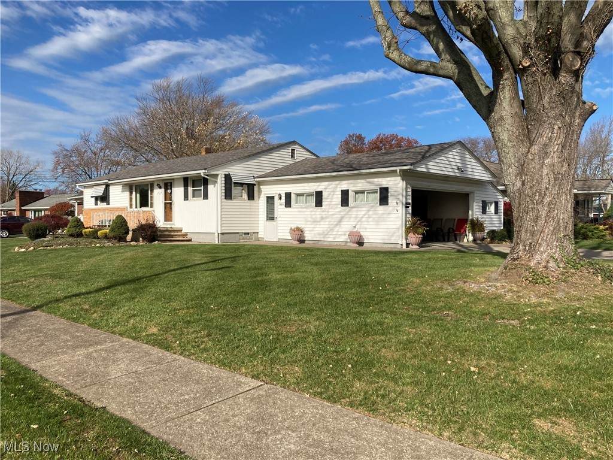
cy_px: 230
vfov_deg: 49.7
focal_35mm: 28
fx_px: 496
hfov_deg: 63.4
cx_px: 306
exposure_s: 1/3040
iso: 20
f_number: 1.8
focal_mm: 3.99
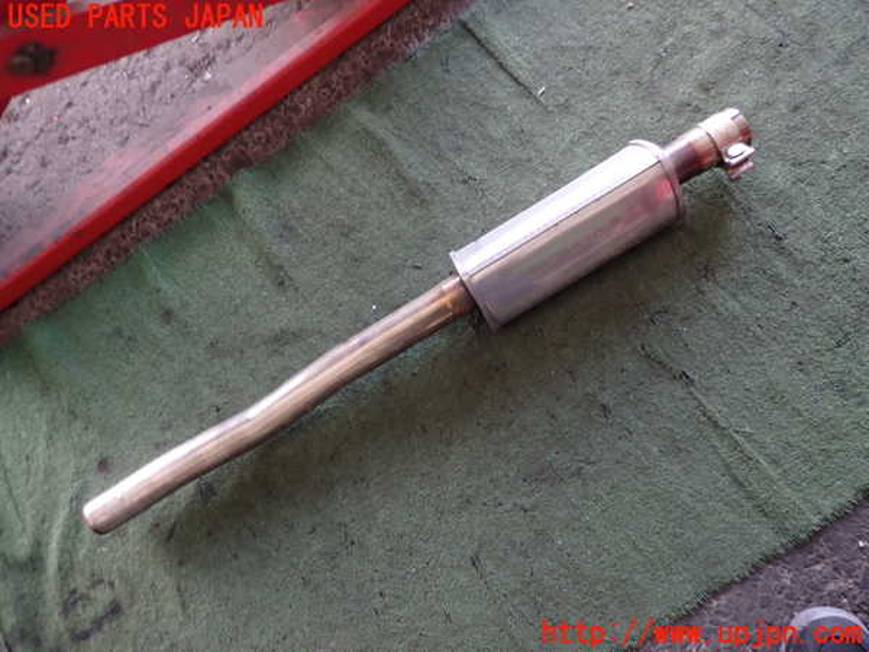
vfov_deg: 54.9
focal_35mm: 25
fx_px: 628
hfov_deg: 69.4
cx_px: 434
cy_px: 326
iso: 200
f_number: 2
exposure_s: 1/30
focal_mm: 4.5
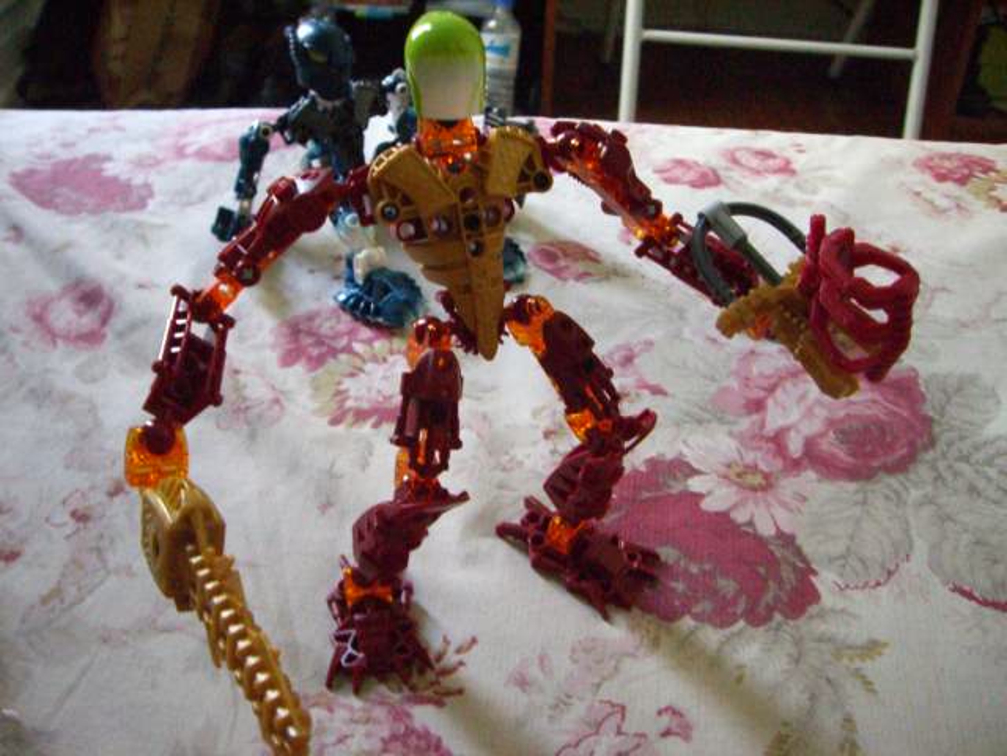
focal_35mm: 38
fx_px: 1105
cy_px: 378
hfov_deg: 49.0
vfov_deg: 37.7
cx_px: 504
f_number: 2.7
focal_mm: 6.2
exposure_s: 1/40
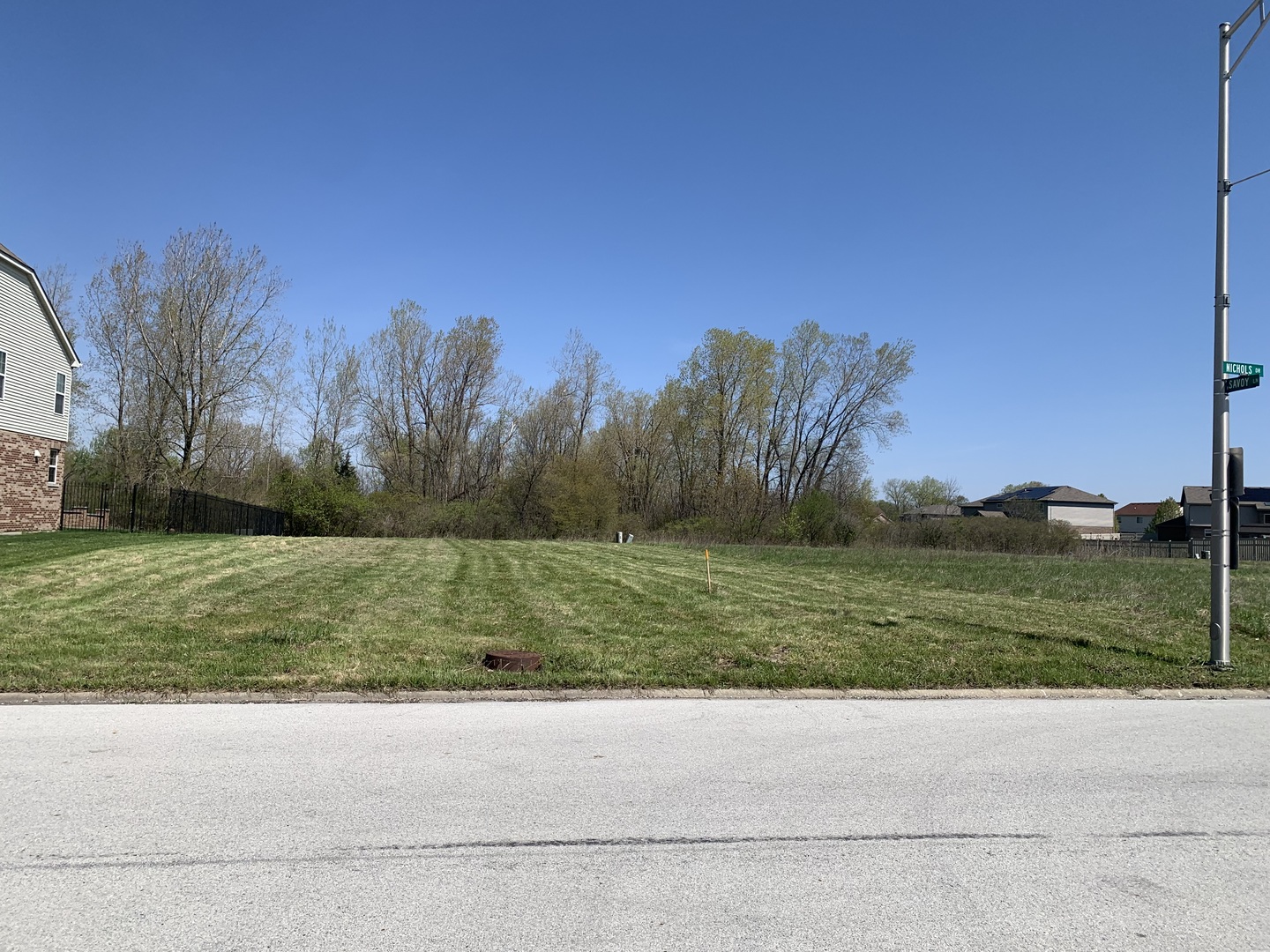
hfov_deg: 67.3
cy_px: 476
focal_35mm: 26
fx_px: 954
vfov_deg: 53.1
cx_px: 635
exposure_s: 1/3185
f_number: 1.8
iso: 25
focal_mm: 4.25
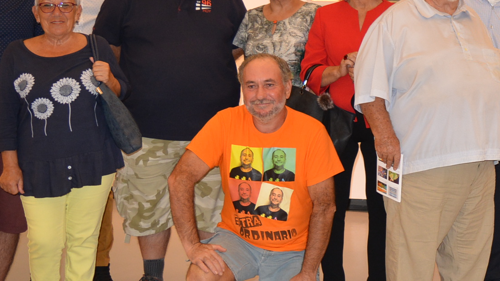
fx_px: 1127
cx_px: 554
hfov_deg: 23.4
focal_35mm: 85
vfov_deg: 14.2
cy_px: 102
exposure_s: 1/60
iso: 400
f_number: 4
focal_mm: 20
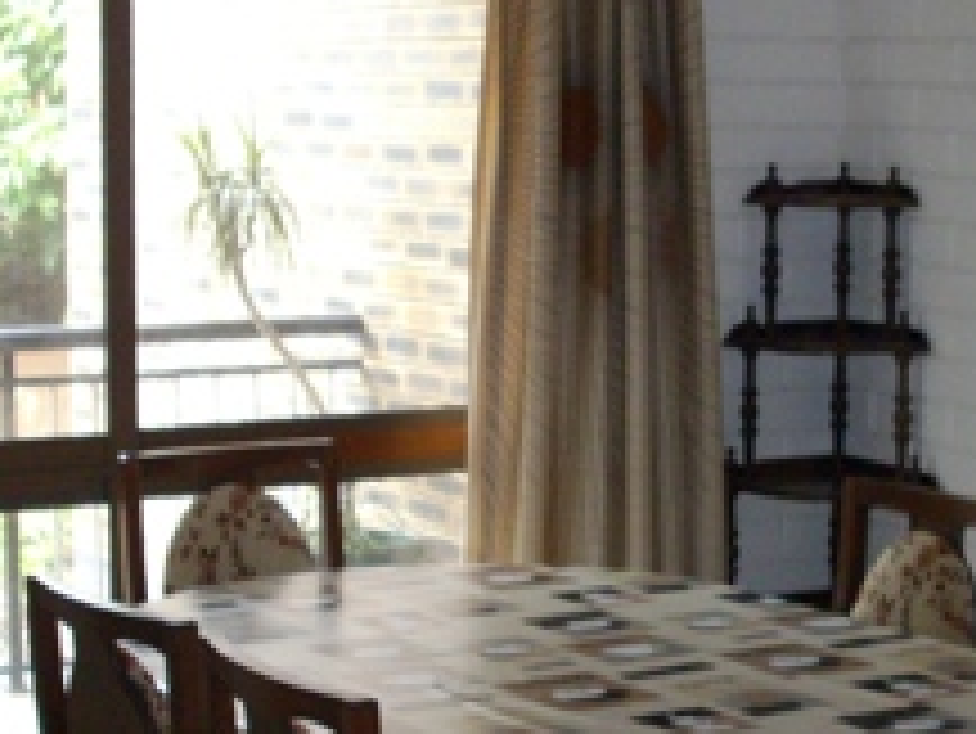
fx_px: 2567
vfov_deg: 16.2
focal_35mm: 91
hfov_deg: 21.4
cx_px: 659
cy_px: 450
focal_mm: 6.2
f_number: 2.8
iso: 202
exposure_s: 1/50
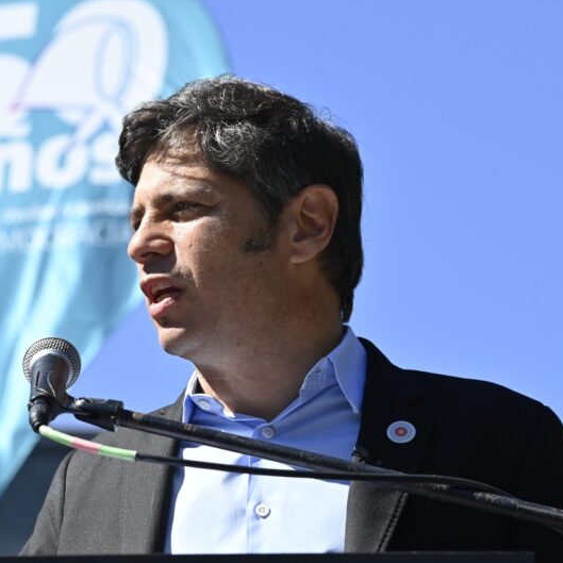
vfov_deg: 6.8
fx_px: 4729
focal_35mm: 257
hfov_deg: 6.8
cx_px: 152
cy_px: 282
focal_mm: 200
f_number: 6.3
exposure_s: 1/800
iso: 250
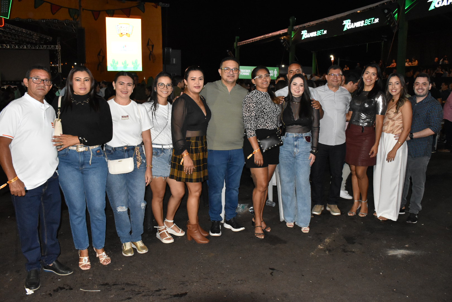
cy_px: 151
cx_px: 226
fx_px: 339
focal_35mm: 27
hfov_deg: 67.4
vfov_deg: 47.9
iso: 3200
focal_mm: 18
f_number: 6.3
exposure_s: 1/100
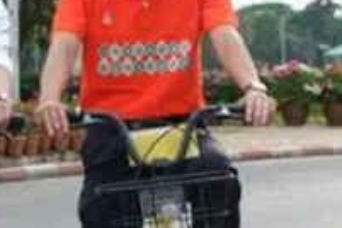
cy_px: 146
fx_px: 1957
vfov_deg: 6.7
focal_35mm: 206
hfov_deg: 9.9
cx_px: 17
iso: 200
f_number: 5.6
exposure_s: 1/125
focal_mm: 35.5
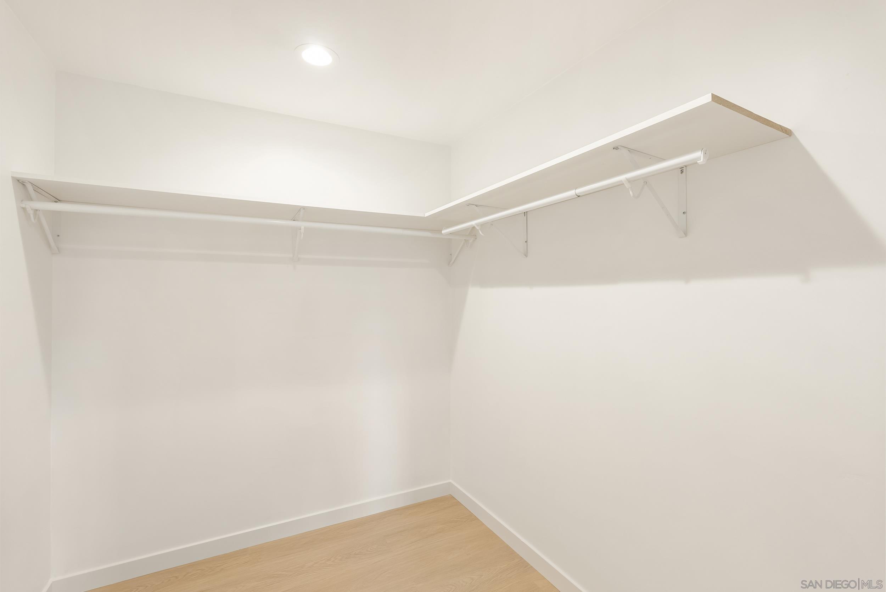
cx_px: 443
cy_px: 296
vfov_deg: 73.8
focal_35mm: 16
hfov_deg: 96.7
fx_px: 394
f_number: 8
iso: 500
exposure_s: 1/5
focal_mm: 16
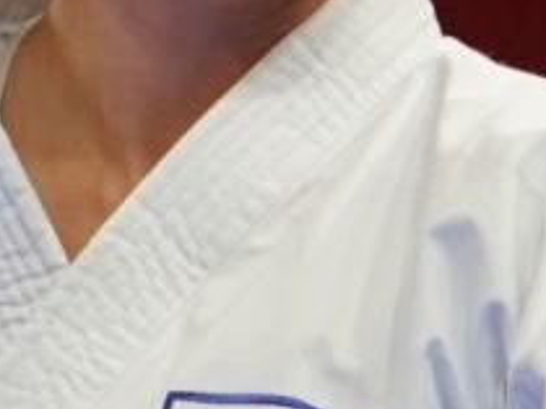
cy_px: 245
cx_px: 468
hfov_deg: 0.6
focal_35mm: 3220
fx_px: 50731
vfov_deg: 0.5
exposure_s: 1/500
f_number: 4
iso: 1000
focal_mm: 260
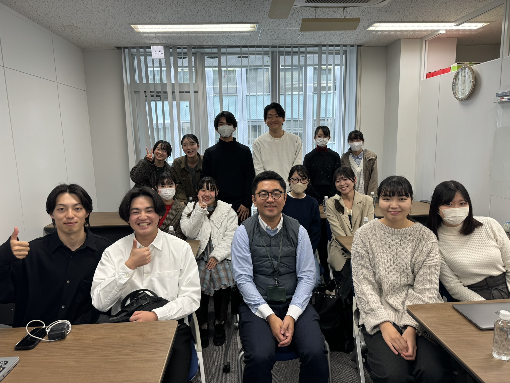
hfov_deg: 71.6
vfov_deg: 56.8
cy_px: 192
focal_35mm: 24
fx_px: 354
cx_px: 255
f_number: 1.78
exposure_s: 1/120
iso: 80
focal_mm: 6.86
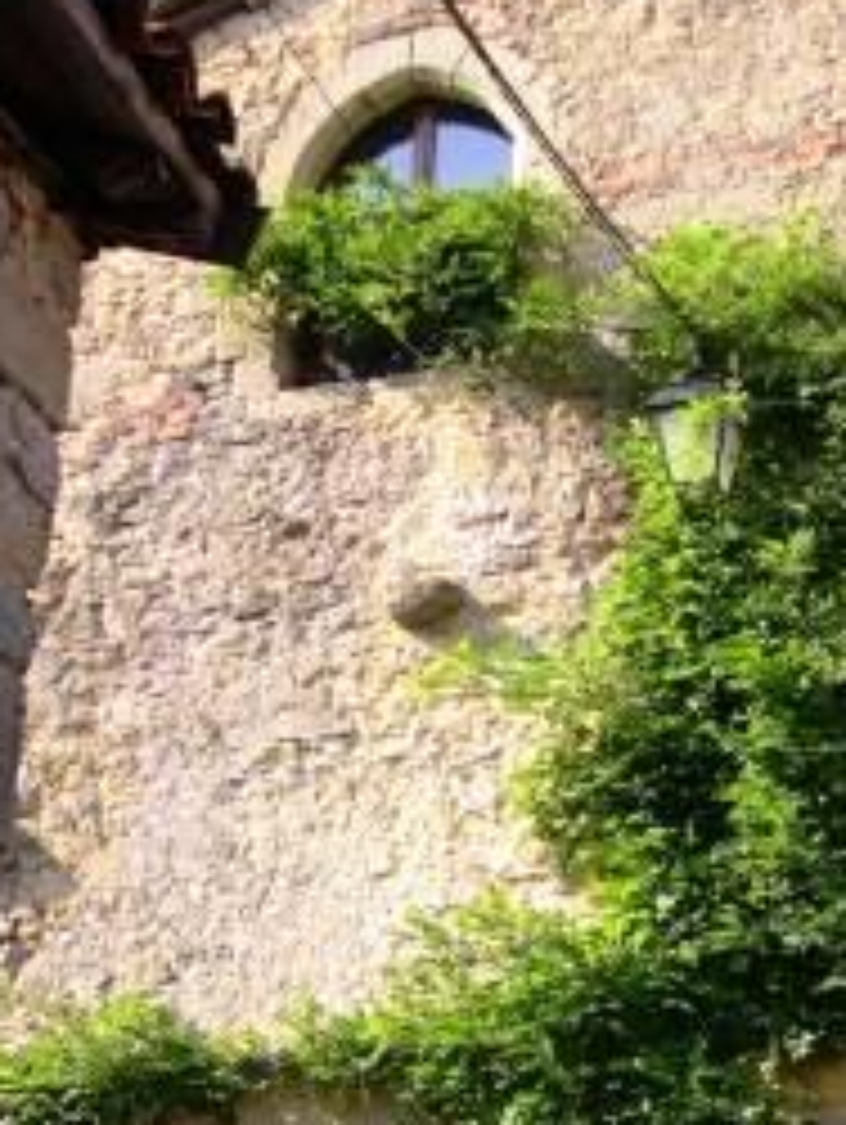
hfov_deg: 21.3
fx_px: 2212
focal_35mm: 68
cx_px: 711
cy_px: 945
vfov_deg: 27.8
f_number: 2.8
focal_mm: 8
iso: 100
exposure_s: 1/500
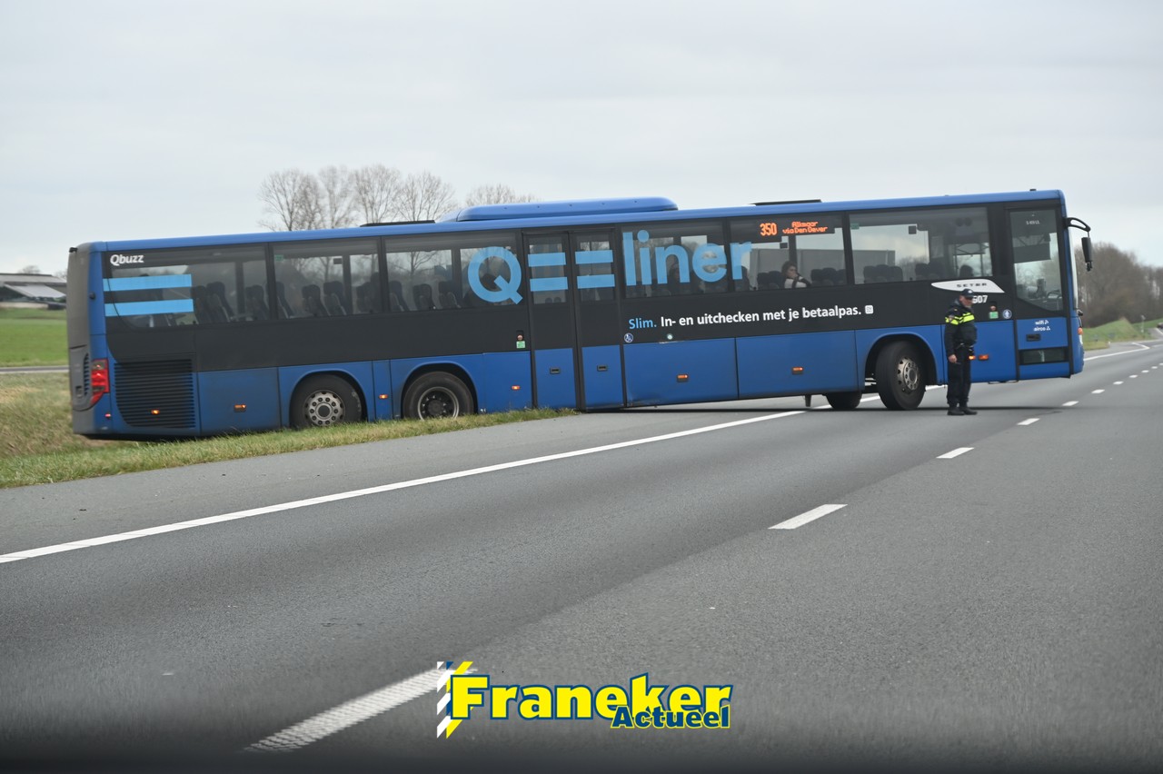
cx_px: 582
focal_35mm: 110
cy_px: 387
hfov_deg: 18.6
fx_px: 3552
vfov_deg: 12.4
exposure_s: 1/125
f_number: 6.3
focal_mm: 110
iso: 400
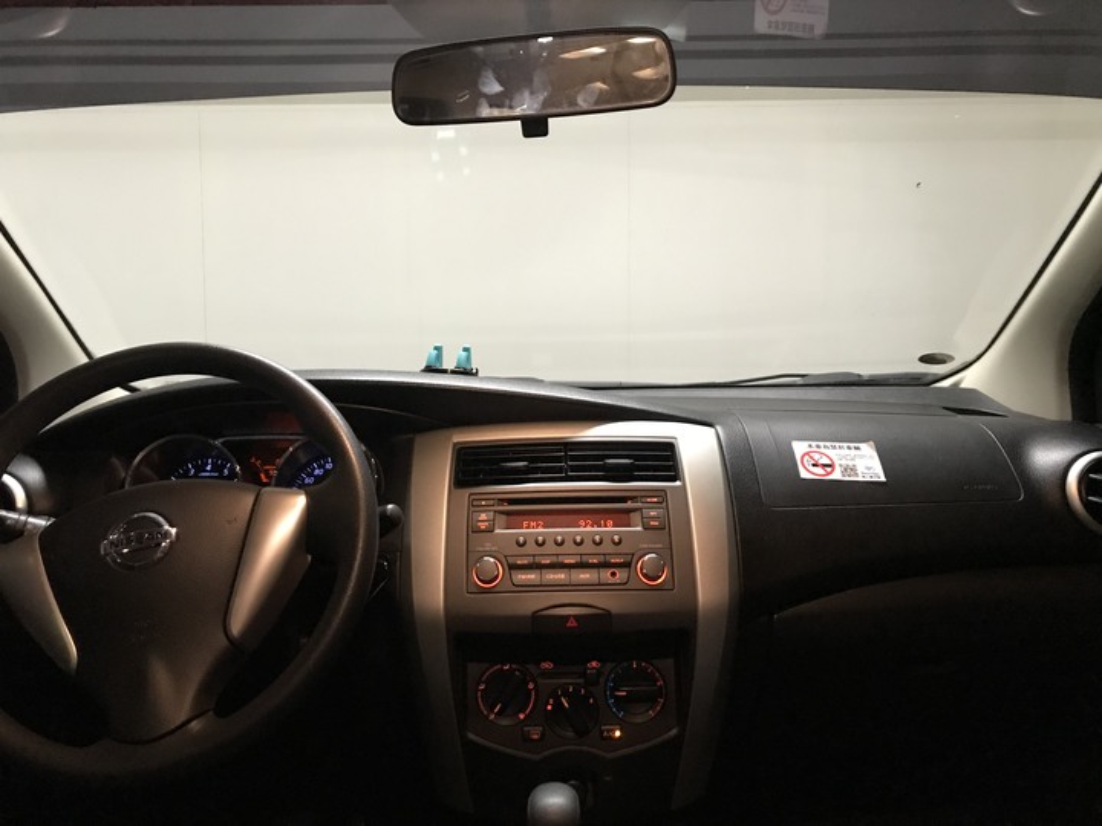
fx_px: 891
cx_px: 551
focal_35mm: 28
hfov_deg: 63.4
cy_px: 413
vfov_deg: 49.7
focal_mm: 3.99
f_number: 1.8
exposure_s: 1/5
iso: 100
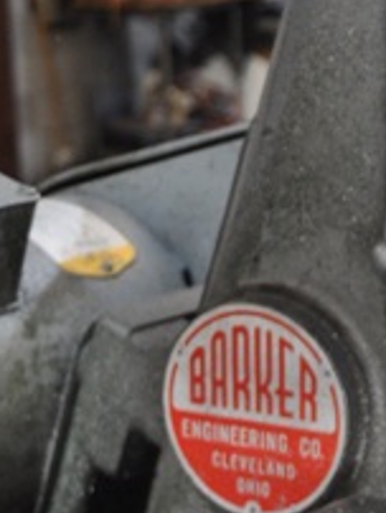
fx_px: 2166
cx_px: 366
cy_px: 881
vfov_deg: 12.5
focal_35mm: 146
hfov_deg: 10.1
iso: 640
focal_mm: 20
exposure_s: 1/15
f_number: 4
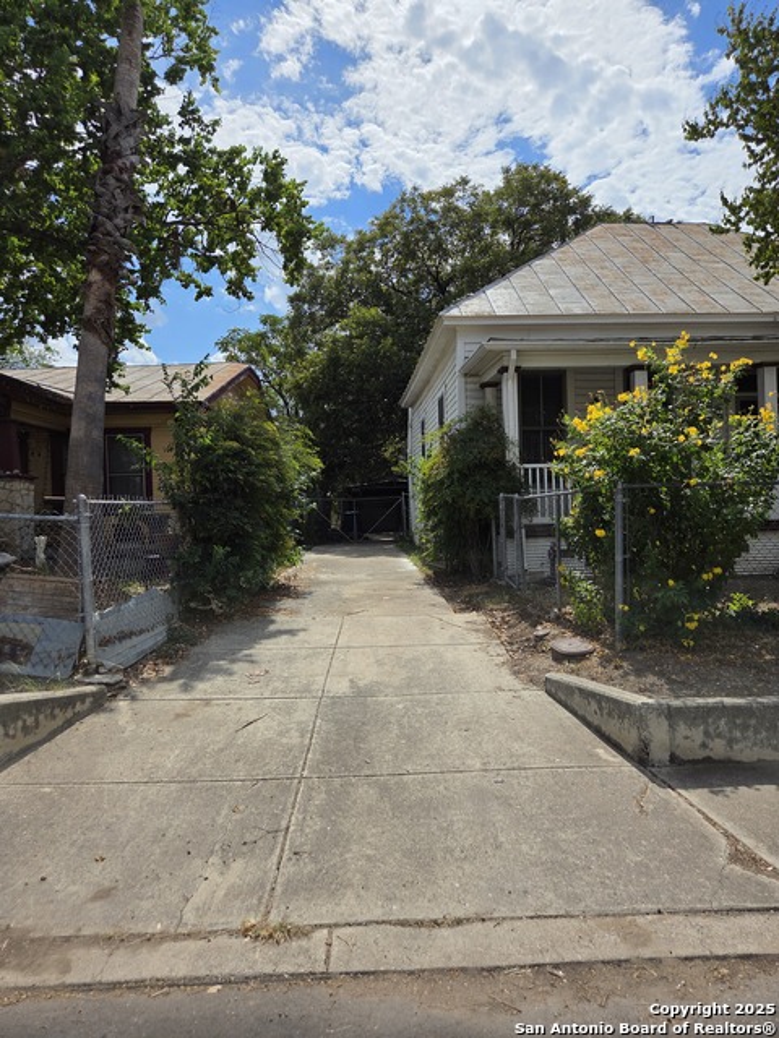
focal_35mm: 23
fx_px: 690
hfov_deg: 58.9
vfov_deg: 73.9
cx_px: 390
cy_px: 519
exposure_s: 1/7891
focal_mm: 5.4
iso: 40
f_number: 1.8
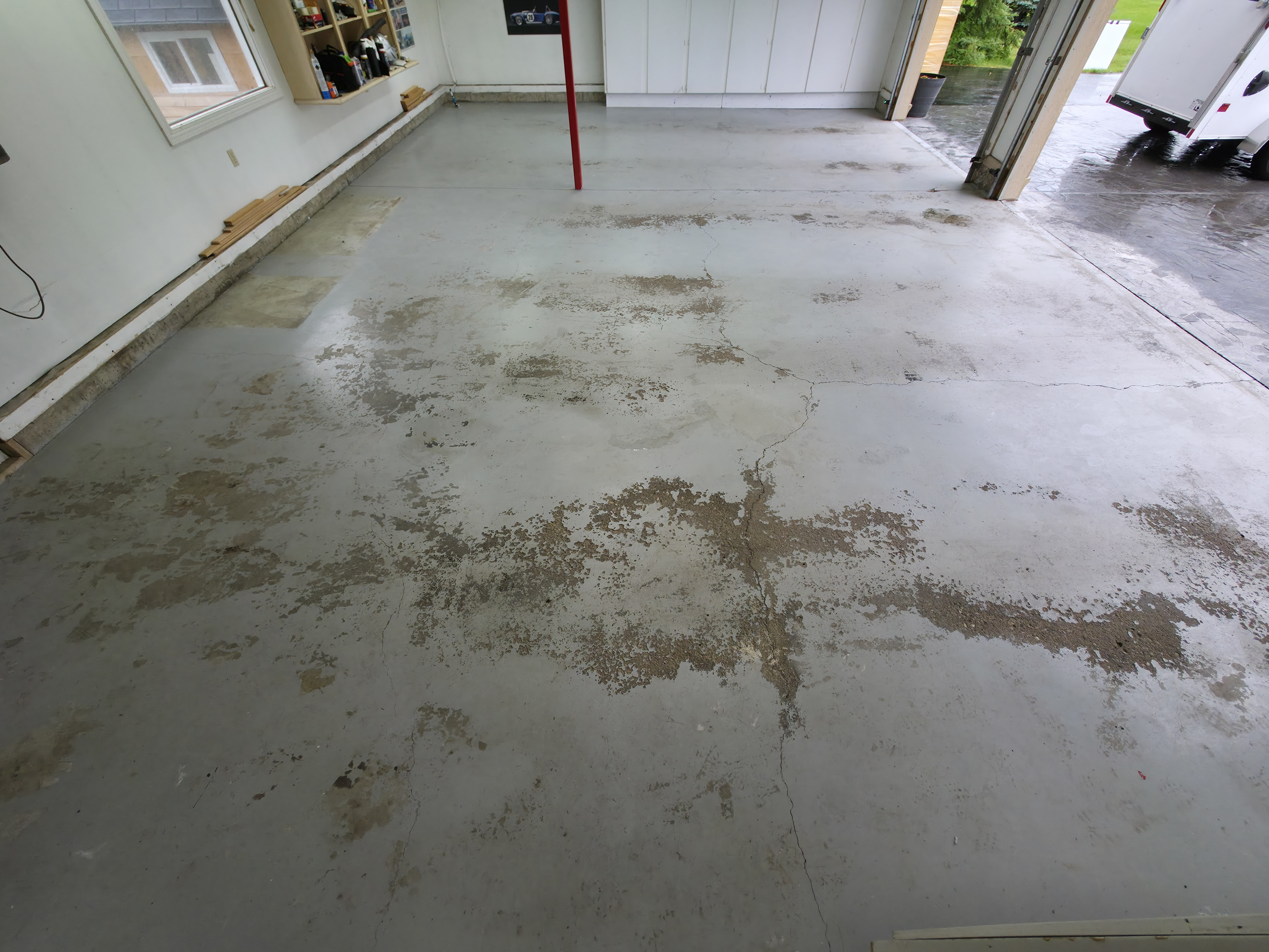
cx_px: 634
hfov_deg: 106.2
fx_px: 477
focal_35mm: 13
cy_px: 476
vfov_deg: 89.9
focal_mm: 2.2
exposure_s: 1/120
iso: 64
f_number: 1.9
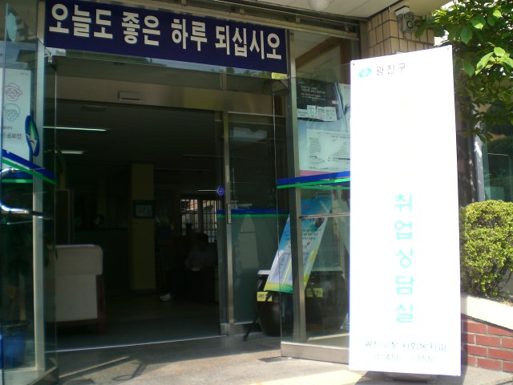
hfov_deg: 49.0
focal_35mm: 38
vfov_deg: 37.7
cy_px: 192
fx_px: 563
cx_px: 256
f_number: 3.1
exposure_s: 1/250
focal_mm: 6.3
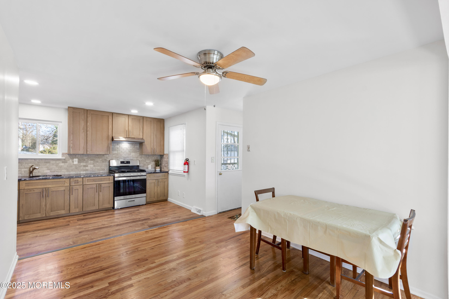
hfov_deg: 100.4
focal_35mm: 15
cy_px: 150
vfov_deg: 77.3
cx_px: 224
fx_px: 187
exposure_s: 1/2.5
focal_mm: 10
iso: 250
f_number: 8
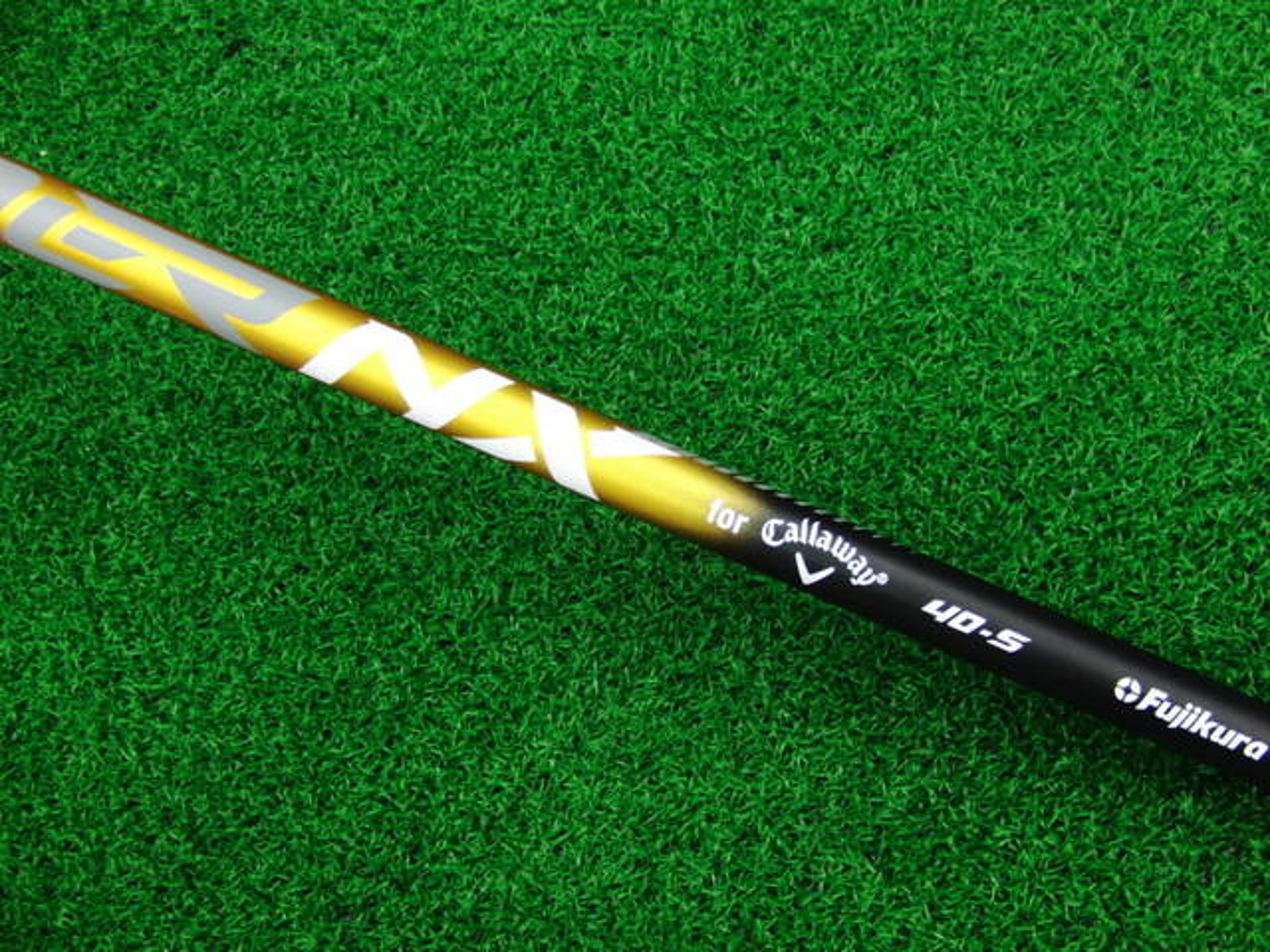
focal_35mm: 37
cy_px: 476
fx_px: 1357
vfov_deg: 38.7
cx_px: 635
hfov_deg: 50.1
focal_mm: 6.42
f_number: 3.6
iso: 400
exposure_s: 1/40
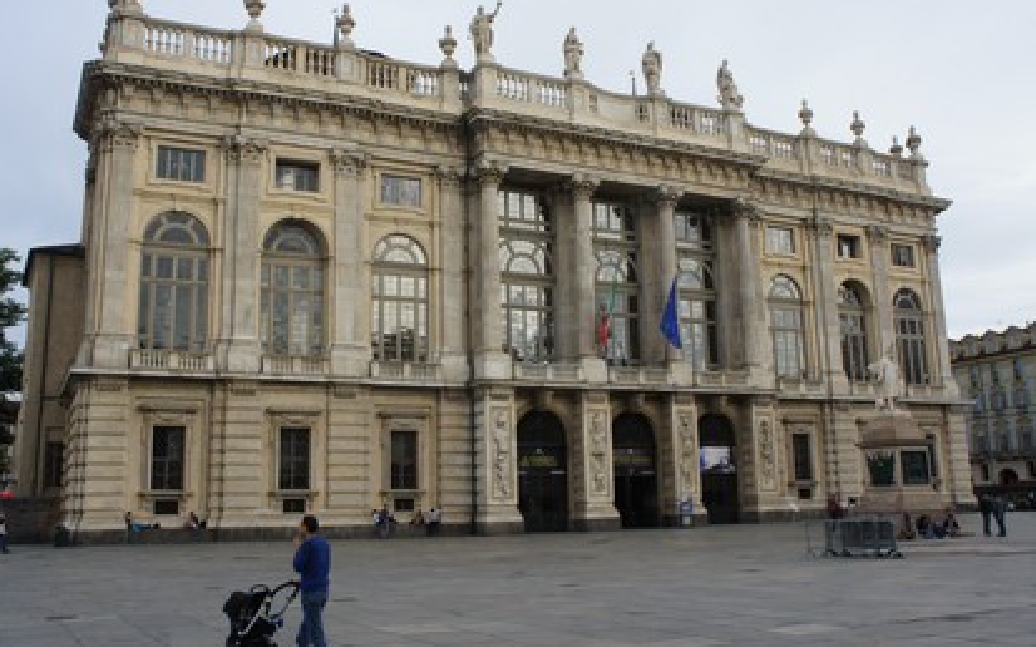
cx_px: 509
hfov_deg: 56.7
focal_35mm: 34
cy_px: 288
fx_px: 960
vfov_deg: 37.2
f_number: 11
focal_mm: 20
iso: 200
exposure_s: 1/80
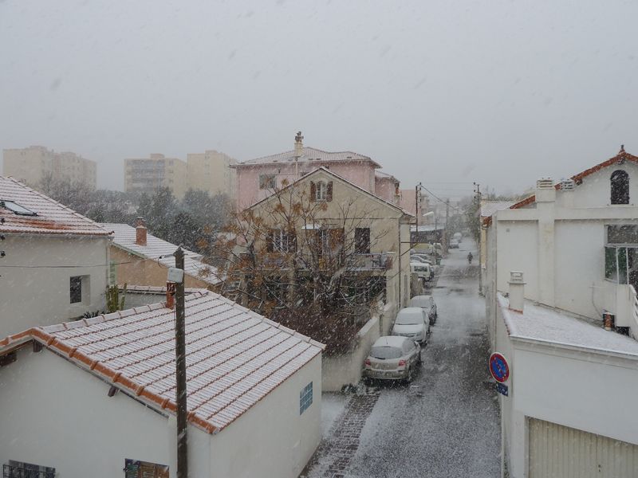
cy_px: 239
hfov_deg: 69.4
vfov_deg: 54.9
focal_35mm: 25
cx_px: 319
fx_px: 461
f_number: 4
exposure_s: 1/100
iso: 80
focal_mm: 4.1
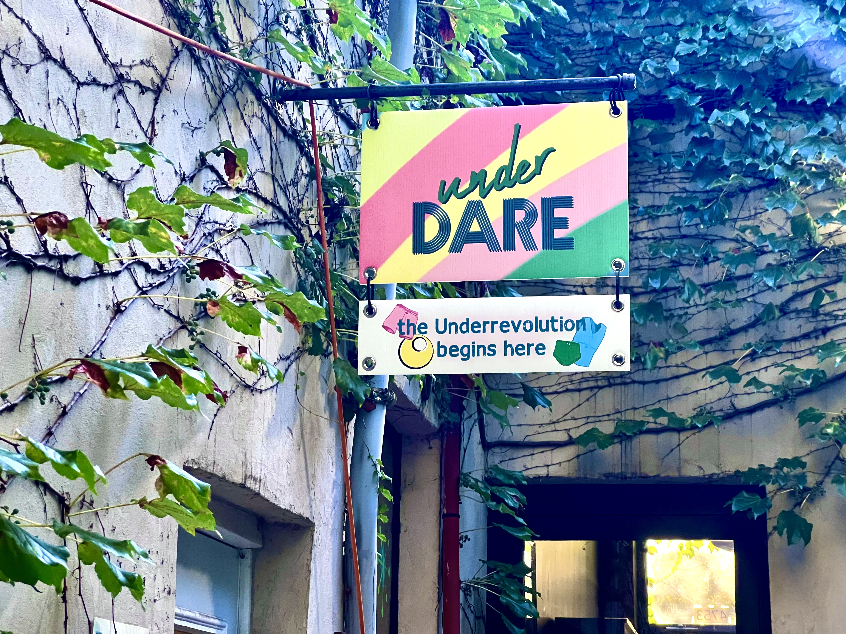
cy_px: 322
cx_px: 415
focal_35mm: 79
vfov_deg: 18.7
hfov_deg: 24.7
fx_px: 1931
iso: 320
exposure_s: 1/120
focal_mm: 9
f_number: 2.8
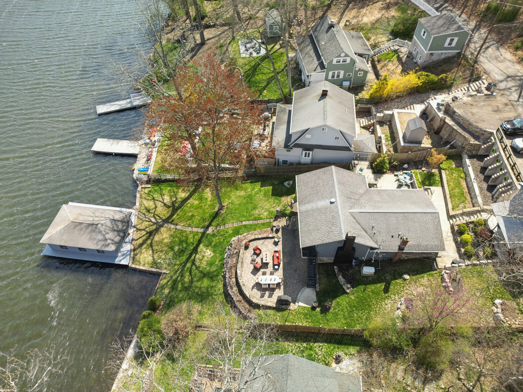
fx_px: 363
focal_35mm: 24
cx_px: 262
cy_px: 196
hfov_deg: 71.6
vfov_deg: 56.8
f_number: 1.7
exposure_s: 1/200
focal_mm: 6.7
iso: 200
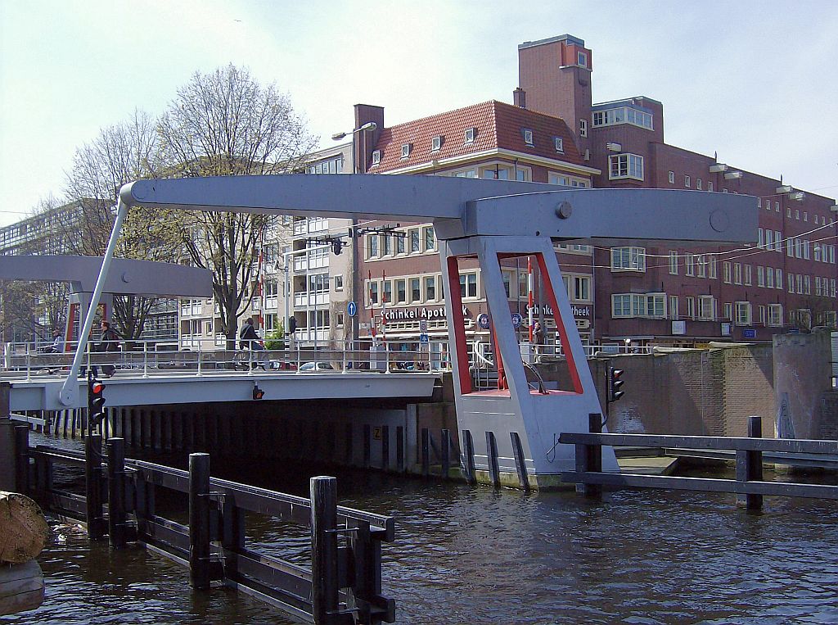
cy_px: 312
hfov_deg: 41.3
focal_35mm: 46
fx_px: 1111
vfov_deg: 31.4
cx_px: 419
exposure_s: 1/433
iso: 100
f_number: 5.1
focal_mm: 7.7
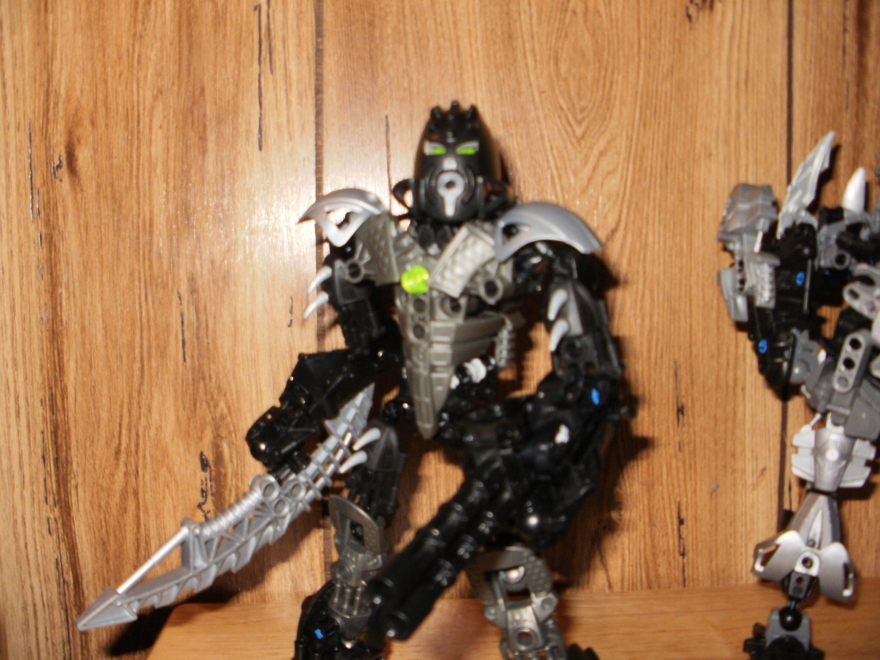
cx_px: 440
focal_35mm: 36
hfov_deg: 51.4
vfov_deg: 39.7
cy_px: 330
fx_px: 915
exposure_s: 1/30
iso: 125
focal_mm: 6.3
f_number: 3.5
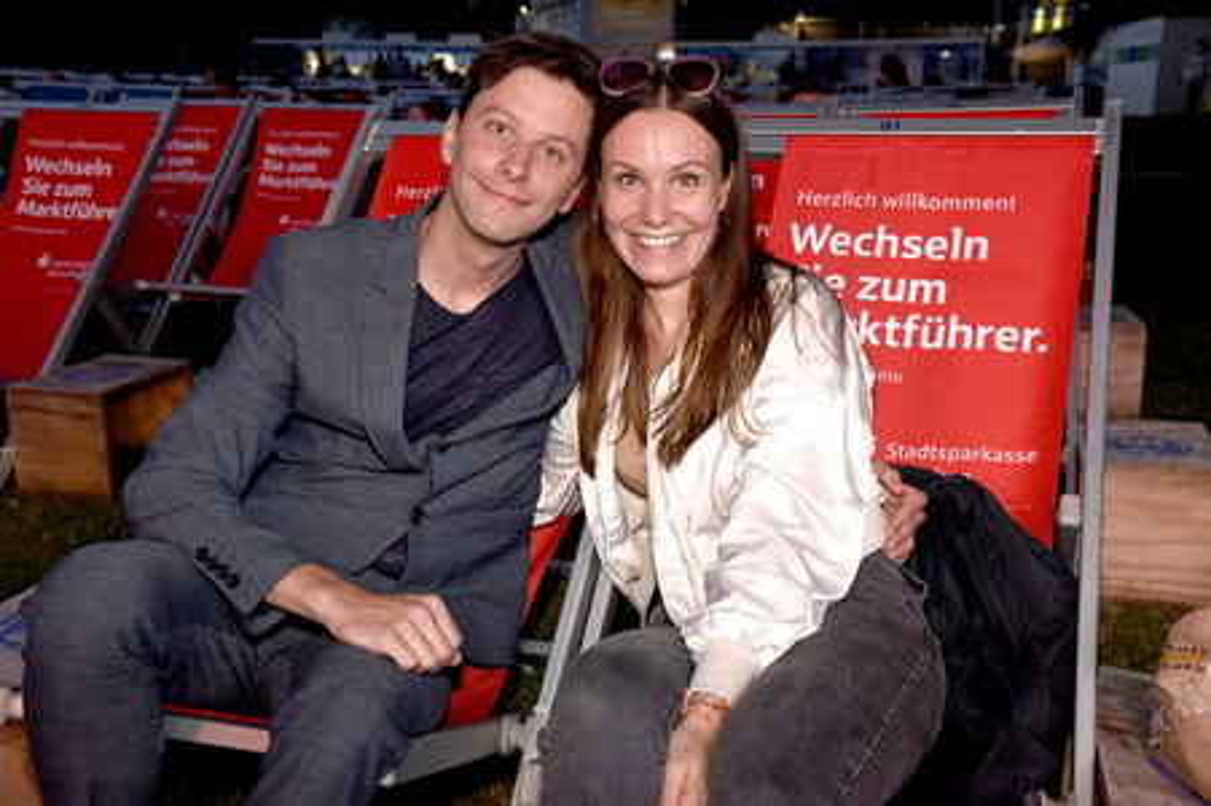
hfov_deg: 48.5
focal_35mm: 40
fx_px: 1345
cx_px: 606
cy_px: 403
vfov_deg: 33.4
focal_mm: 40
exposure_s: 1/80
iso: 2000
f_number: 6.3
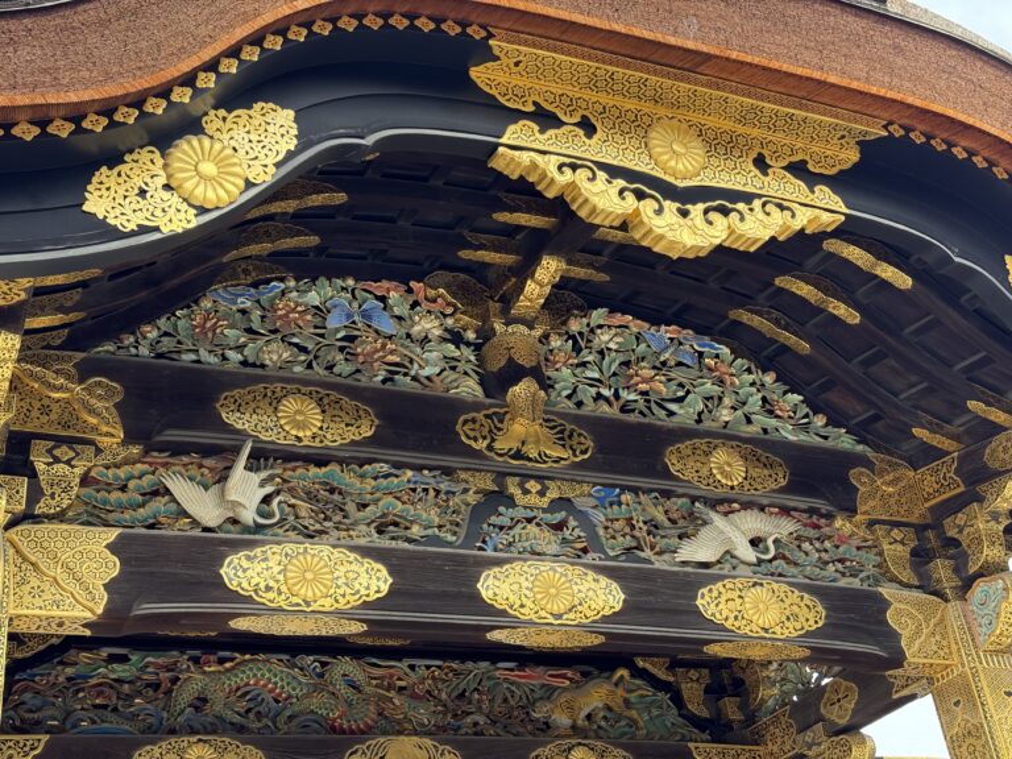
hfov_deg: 39.7
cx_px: 506
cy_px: 380
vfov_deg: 30.3
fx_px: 1403
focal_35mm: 48
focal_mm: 6.76
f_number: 1.78
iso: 100
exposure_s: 1/620
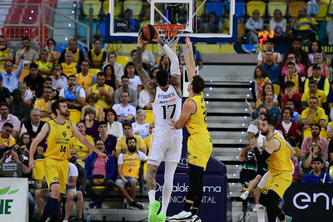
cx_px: 162
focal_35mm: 226
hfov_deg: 9.1
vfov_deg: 6.1
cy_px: 103
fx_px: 2090
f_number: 2.8
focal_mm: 190
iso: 5000
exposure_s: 1/1000
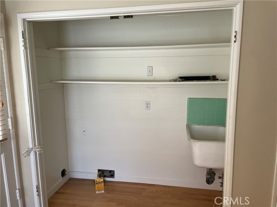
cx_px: 138
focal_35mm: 26
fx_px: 208
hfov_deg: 67.3
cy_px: 104
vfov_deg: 53.1
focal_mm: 4.2
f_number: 1.6
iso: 125
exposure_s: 1/101
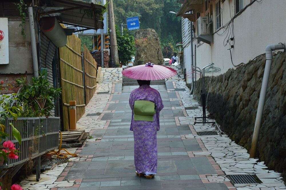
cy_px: 95
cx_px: 143
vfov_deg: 17.4
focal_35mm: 78
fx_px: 619
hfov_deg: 26.0
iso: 400
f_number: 8
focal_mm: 52
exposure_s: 1/60
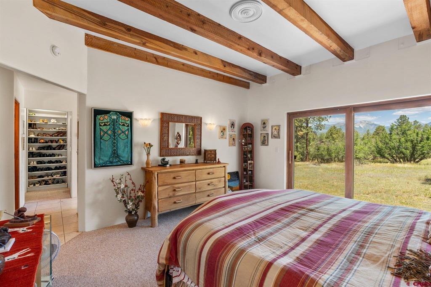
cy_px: 144
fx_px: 191
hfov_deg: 96.8
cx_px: 216
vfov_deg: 73.7
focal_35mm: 16
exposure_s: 1/25
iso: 400
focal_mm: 16
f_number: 8
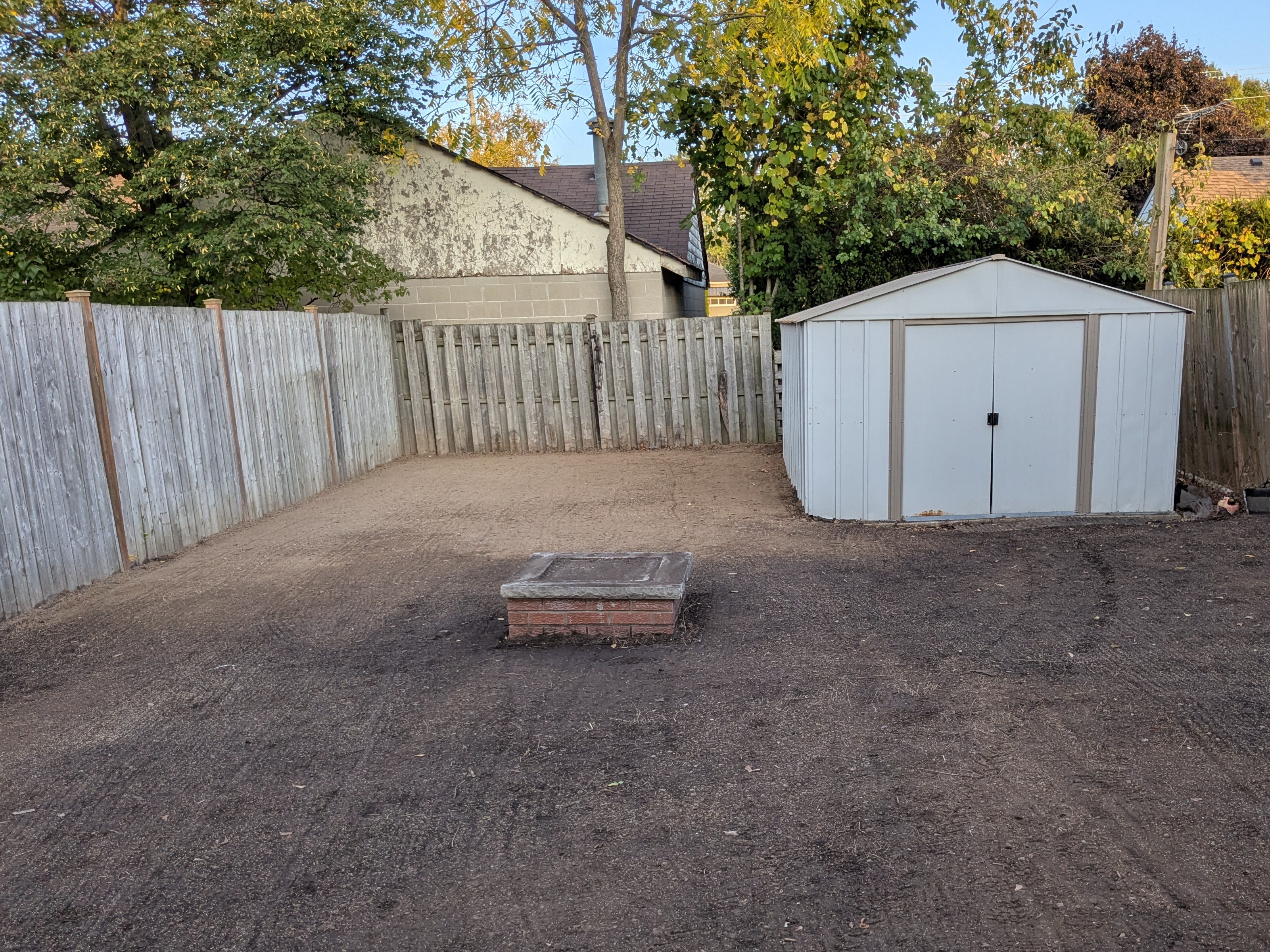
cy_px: 580
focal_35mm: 34
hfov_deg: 53.6
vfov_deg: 41.6
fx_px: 1247
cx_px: 759
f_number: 1.73
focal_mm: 4.38
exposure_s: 1/275
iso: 35
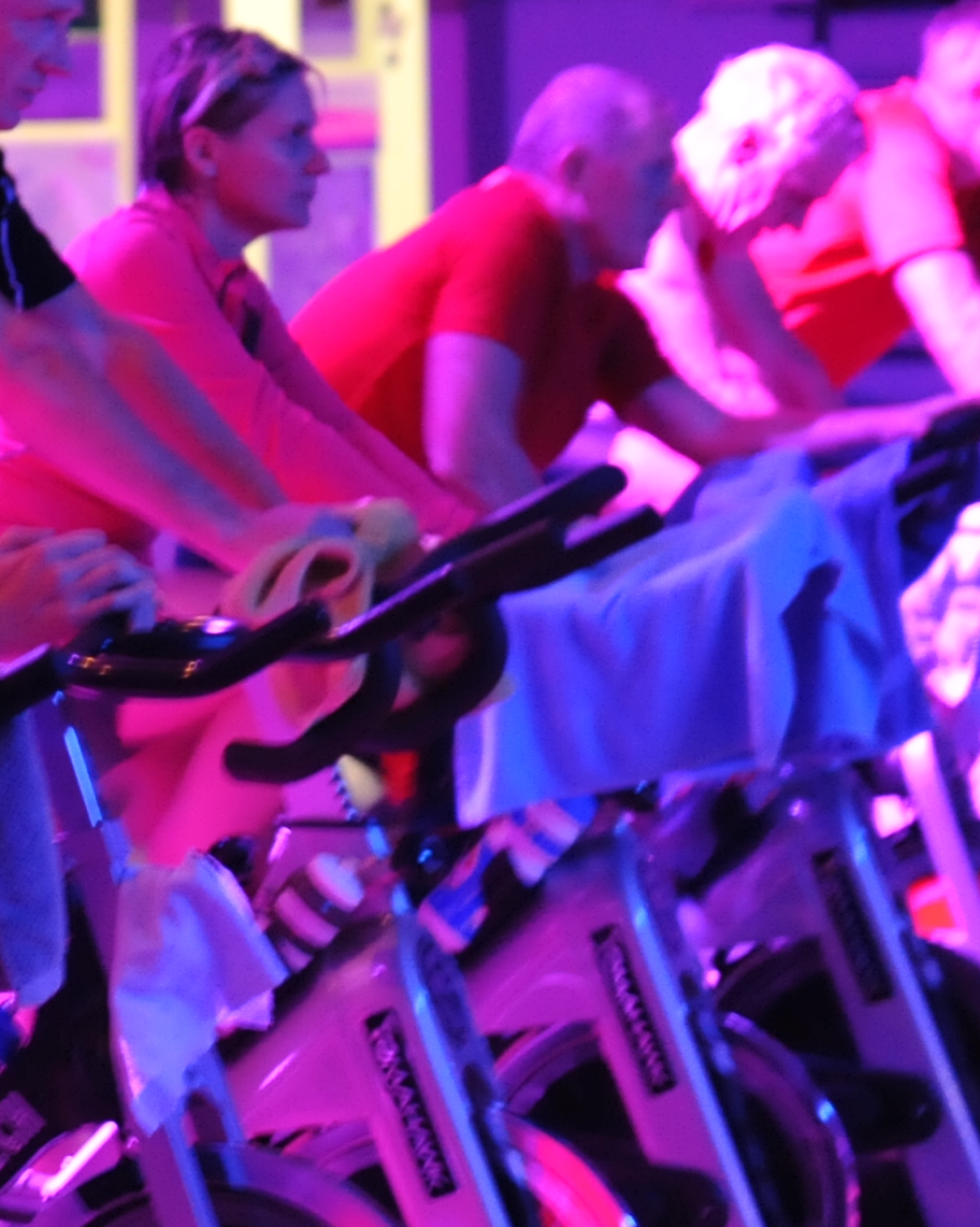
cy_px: 548
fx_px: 8887
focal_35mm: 245
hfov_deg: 6.2
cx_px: -558
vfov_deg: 7.9
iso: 3200
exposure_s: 1/15
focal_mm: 70
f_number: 2.8
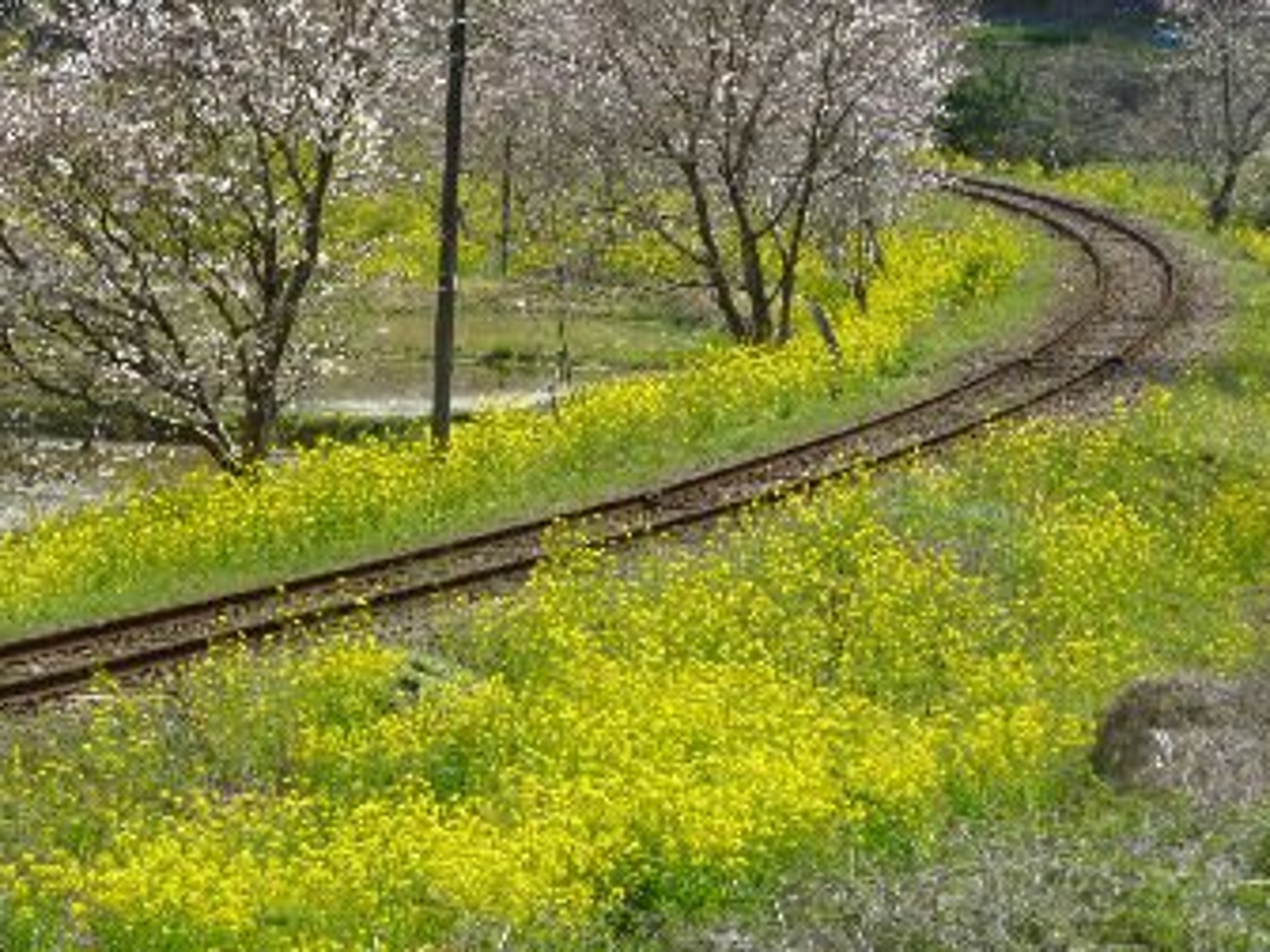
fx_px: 6347
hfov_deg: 11.4
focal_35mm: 173
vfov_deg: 8.6
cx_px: 571
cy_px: 366
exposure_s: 1/200
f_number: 5.4
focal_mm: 21.7
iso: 80
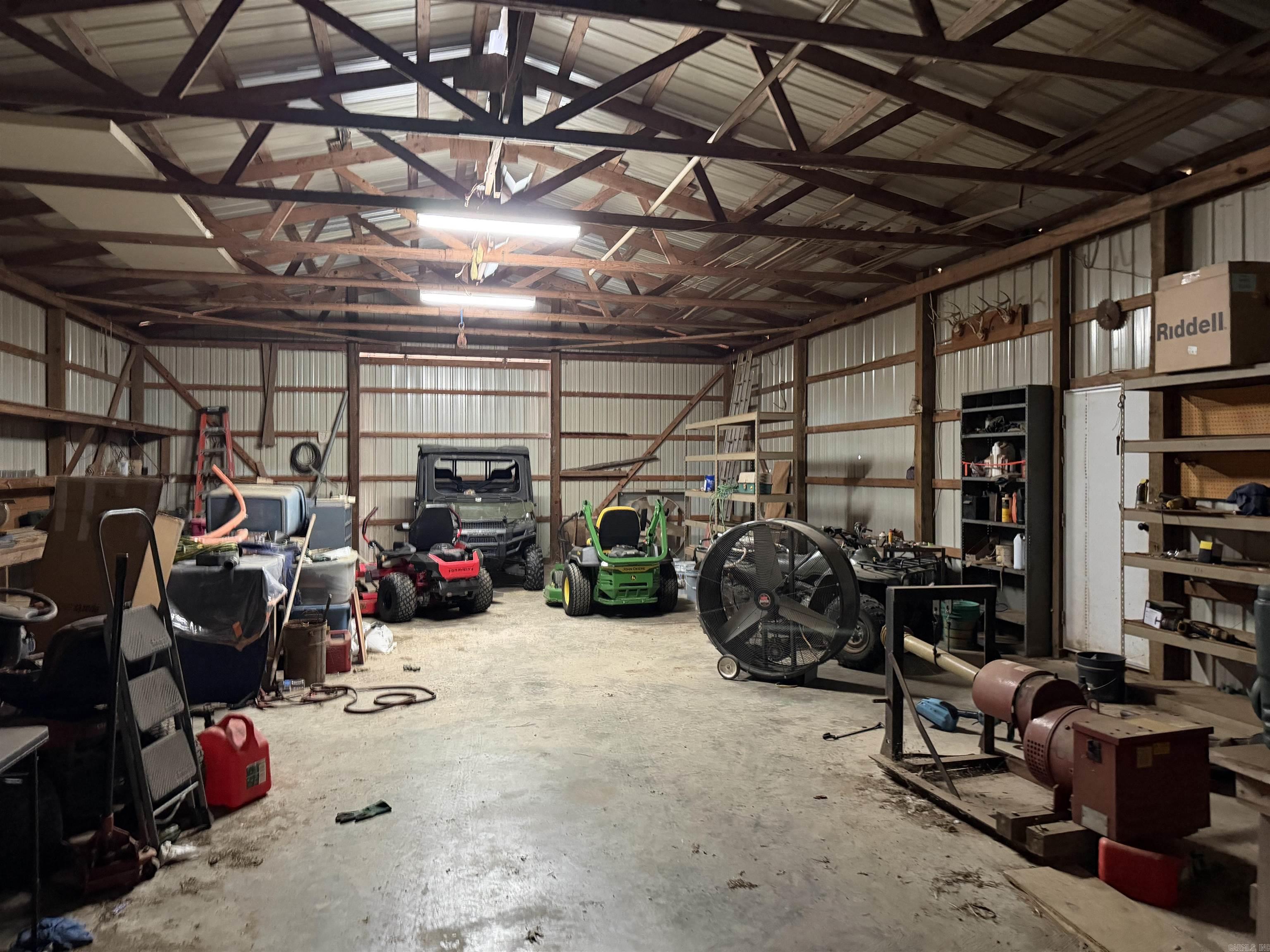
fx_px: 881
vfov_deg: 56.8
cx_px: 635
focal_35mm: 24
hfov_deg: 71.6
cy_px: 476
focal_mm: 6.76
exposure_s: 1/30
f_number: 1.78
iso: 800
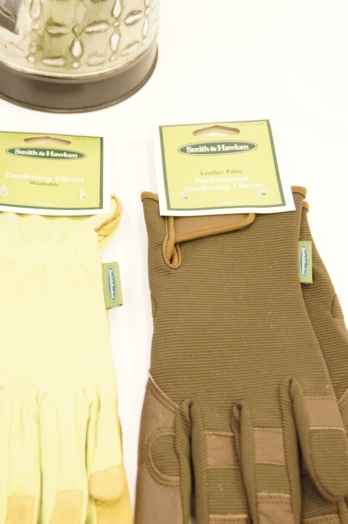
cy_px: 284
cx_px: 161
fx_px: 902
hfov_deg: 21.8
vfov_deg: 32.4
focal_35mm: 62
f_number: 4.5
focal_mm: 30
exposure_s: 1/30
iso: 3200
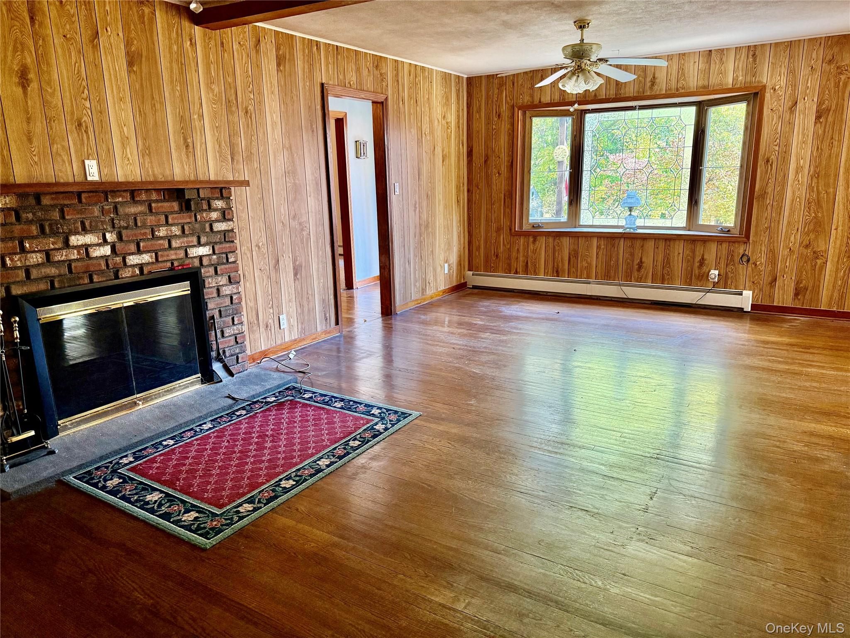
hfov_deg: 71.6
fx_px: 589
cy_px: 319
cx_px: 425
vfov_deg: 56.8
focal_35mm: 24
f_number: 1.78
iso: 320
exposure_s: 1/60
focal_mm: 6.76
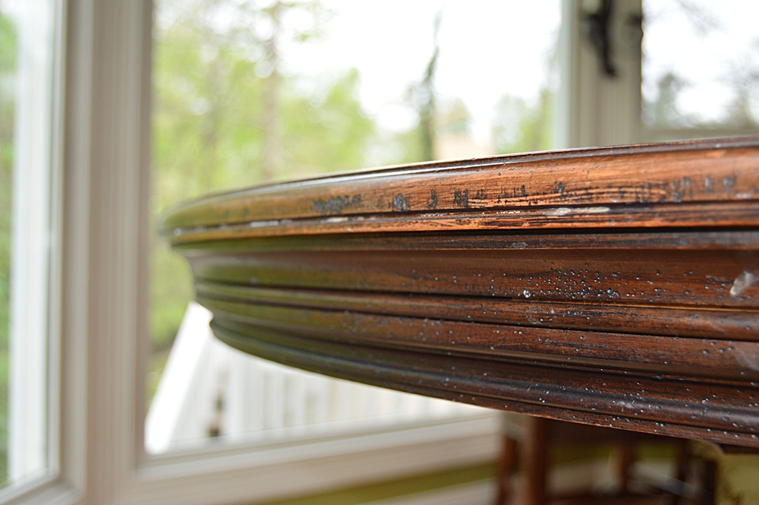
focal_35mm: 42
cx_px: 380
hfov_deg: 46.4
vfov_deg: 31.8
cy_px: 252
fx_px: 885
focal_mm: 28
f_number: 4
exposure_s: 1/125
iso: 400
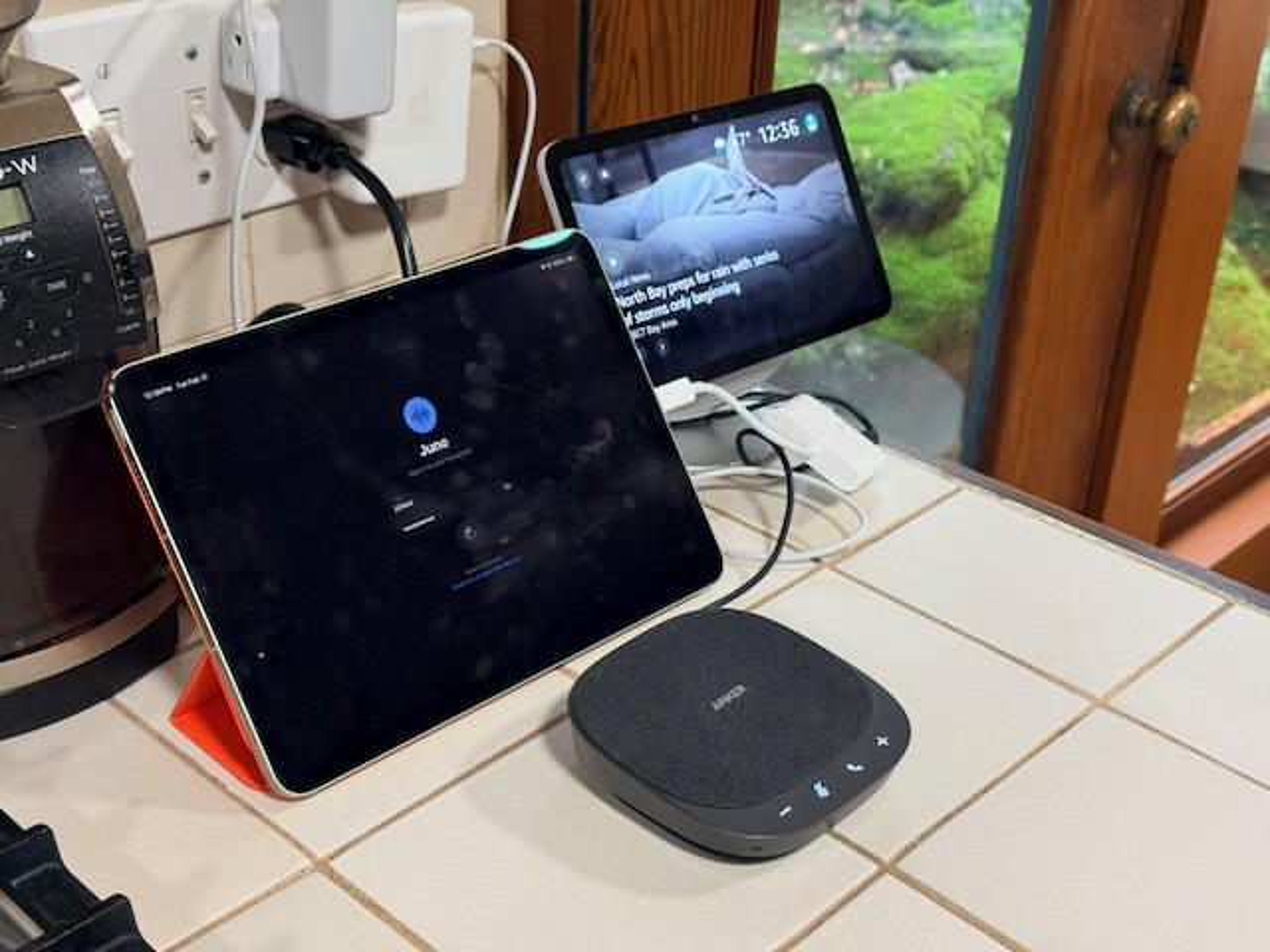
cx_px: 635
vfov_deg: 30.3
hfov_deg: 39.7
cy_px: 476
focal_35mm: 48
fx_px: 1761
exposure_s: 1/60
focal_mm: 6.76
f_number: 1.78
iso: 250
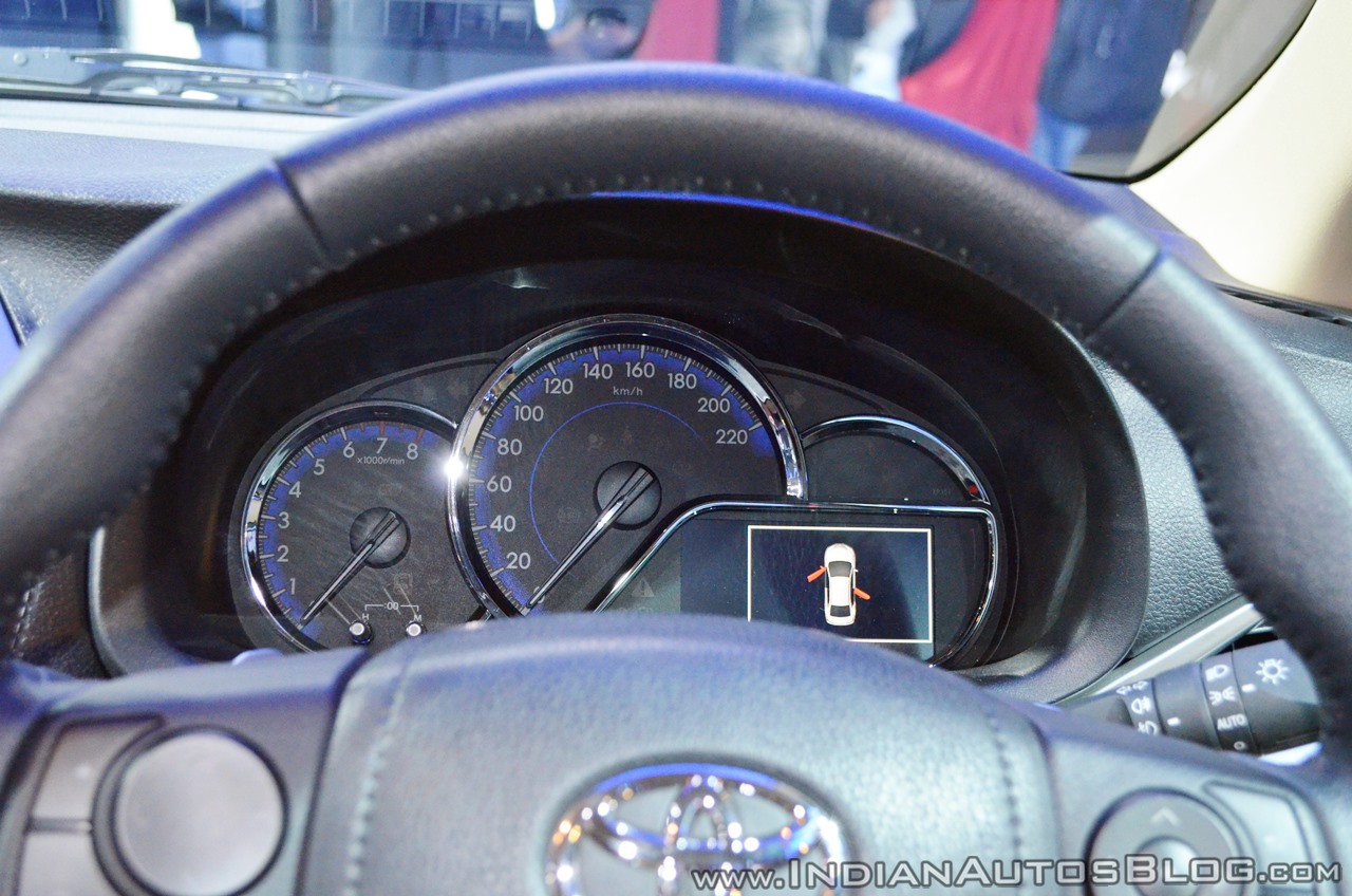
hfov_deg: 41.2
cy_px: 448
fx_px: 1799
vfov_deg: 28.0
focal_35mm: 48
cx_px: 676
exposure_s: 1/60
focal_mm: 32
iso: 3200
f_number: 4.8
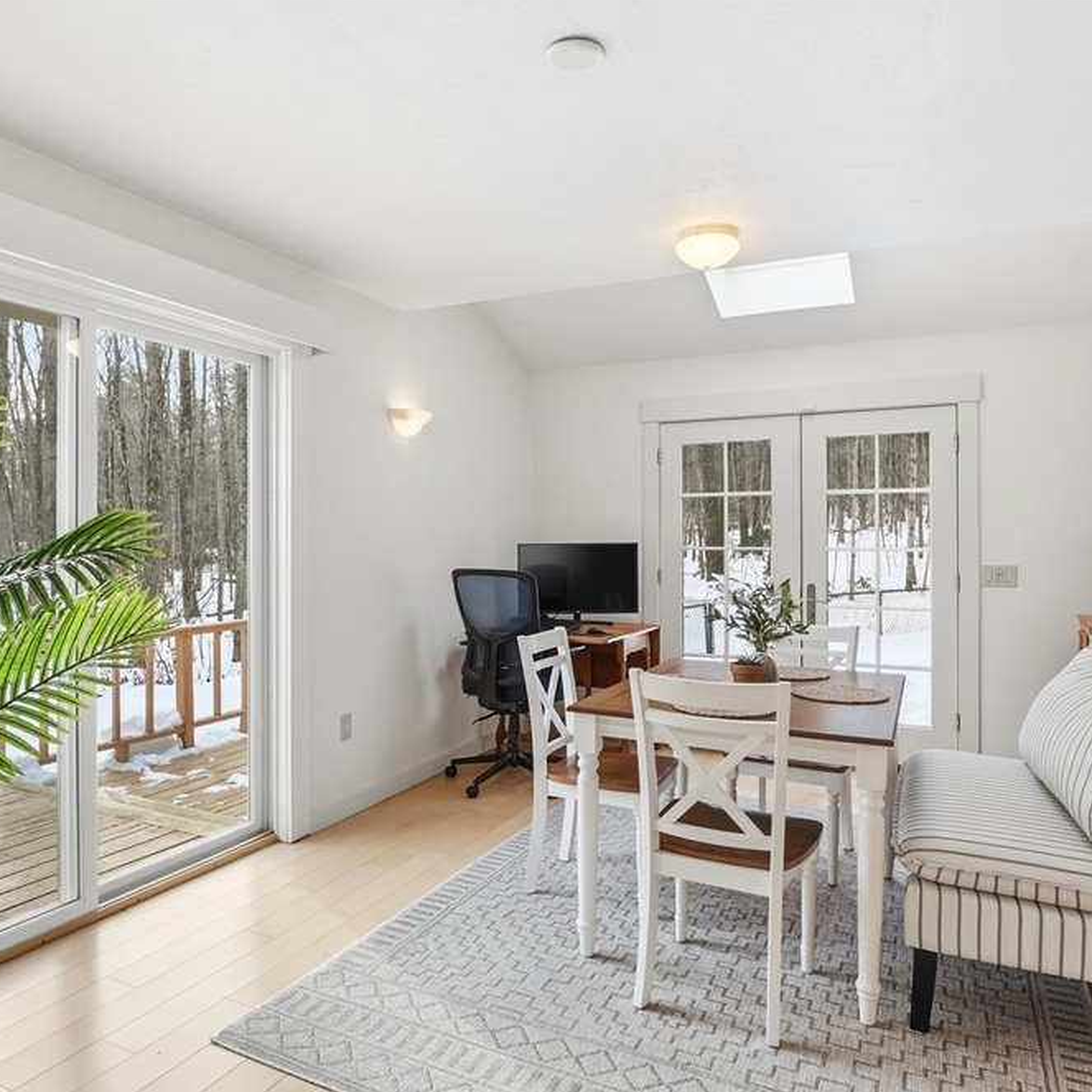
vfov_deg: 70.5
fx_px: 773
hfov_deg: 70.4
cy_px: 548
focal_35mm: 22
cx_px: 501
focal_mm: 11
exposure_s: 1/800
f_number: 7.1
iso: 400
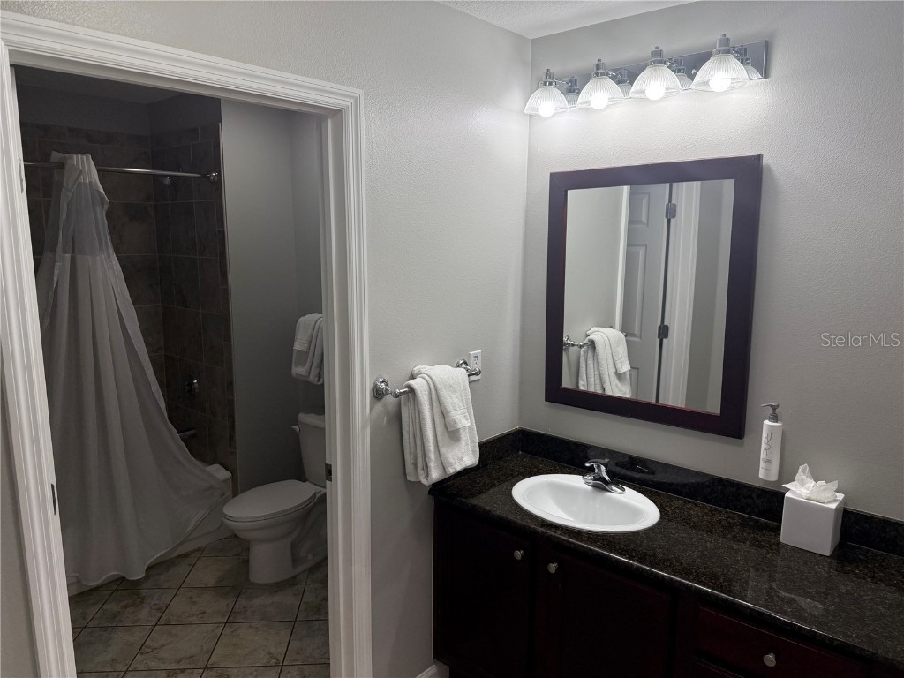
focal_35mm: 24
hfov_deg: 71.6
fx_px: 627
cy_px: 339
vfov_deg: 56.8
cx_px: 452
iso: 160
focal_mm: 6.76
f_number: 1.78
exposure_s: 1/183
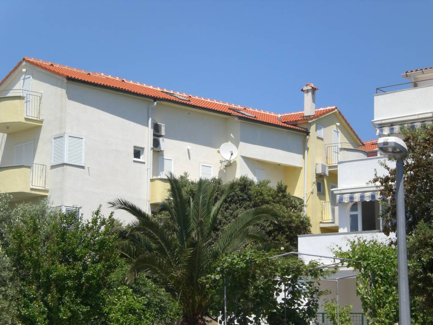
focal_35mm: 87
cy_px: 162
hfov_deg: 22.5
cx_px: 216
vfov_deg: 17.0
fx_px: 1088
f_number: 7.1
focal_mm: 14.49
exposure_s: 1/200
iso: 50
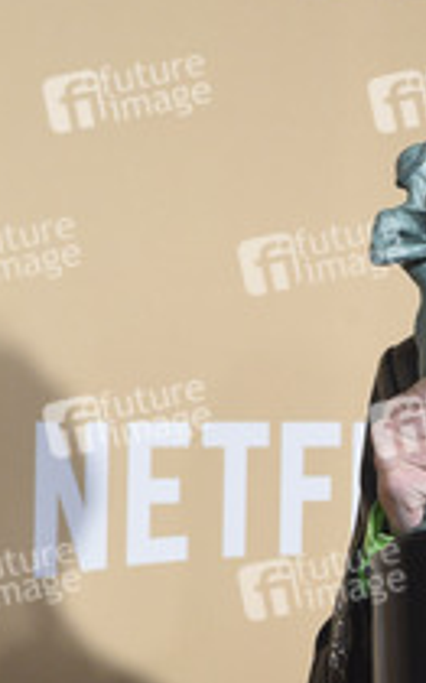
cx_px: 689
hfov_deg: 5.7
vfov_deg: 9.2
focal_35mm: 229
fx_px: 4260
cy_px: 338
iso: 2500
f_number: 7.1
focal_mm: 105
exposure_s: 1/250
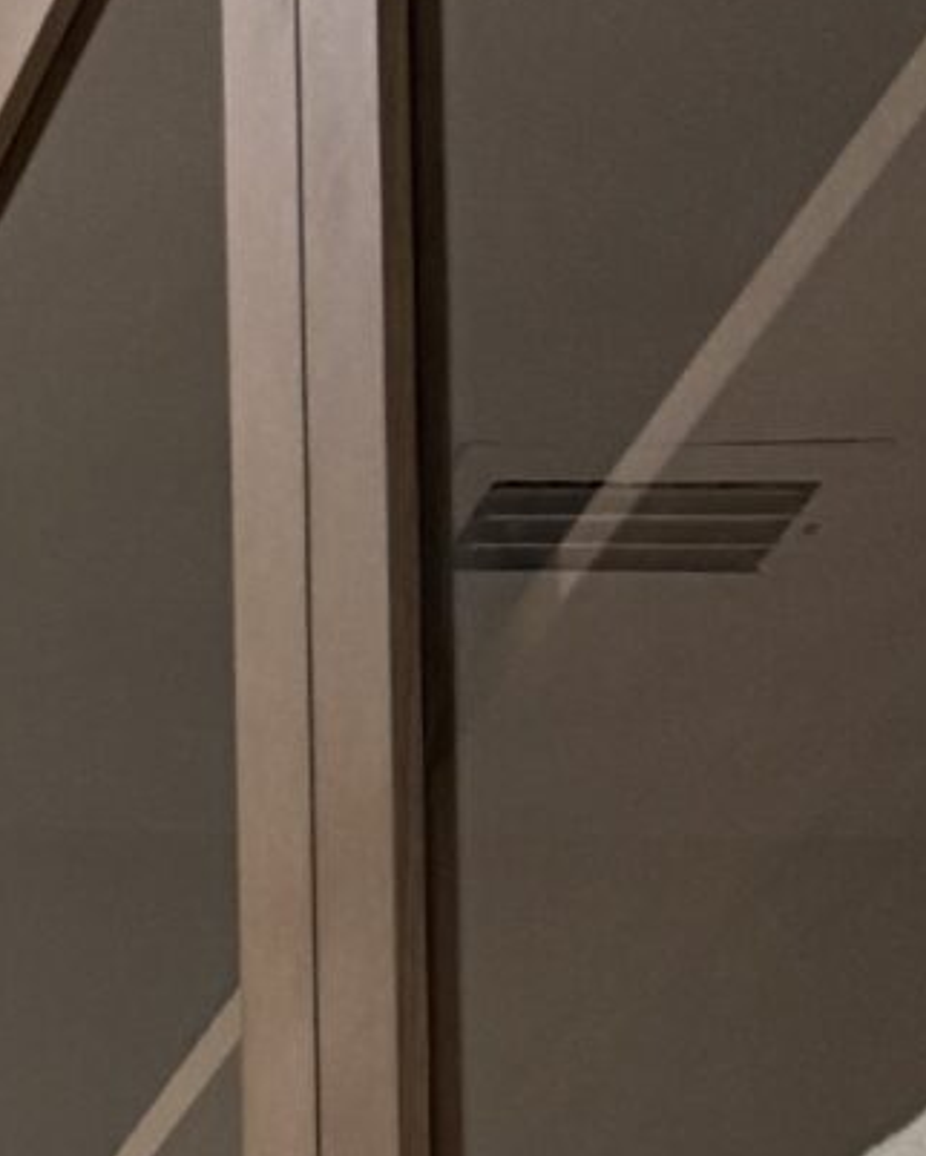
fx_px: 5101
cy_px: 3549
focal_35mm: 149
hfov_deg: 8.9
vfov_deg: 9.7
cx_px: -1593
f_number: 1.78
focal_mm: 6.76
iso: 200
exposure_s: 1/120
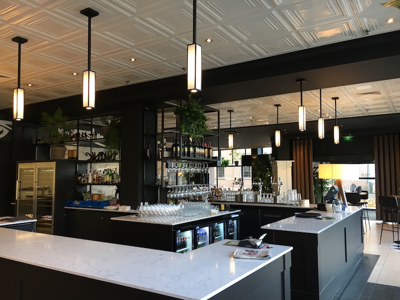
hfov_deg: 61.7
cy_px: 150
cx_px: 200
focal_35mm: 29
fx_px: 335
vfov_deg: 48.2
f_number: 2.2
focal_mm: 4.15
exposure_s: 1/33
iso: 80
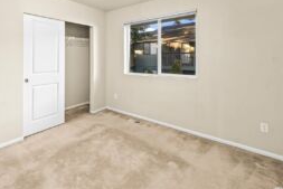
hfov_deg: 85.8
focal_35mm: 19
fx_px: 149
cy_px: 54
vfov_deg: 62.0
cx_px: 113
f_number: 6.7
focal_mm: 12
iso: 1000
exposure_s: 1/4
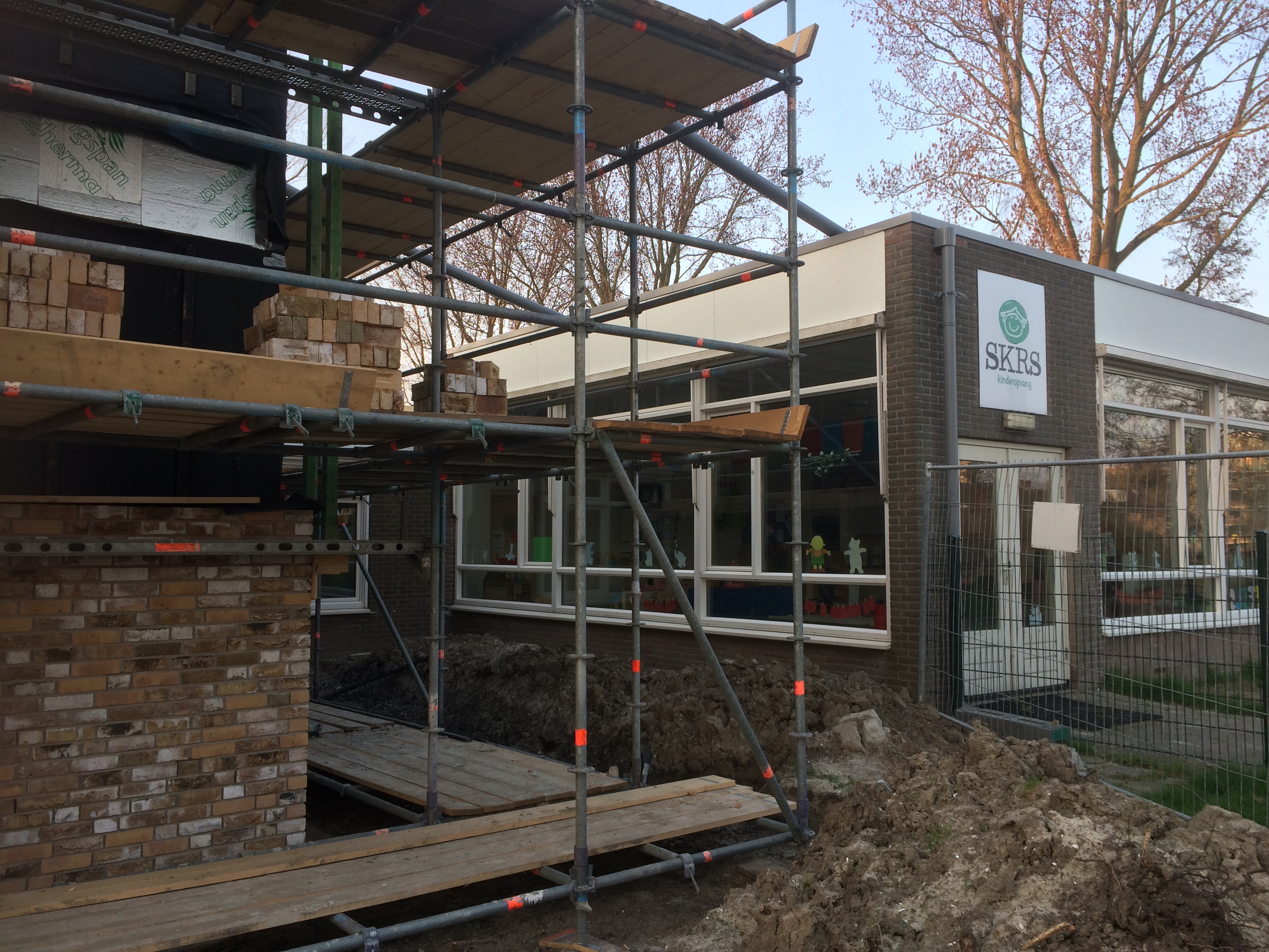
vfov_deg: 48.2
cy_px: 476
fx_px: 1063
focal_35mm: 29
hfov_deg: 61.7
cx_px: 634
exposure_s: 1/111
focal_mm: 4.15
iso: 32
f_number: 2.2
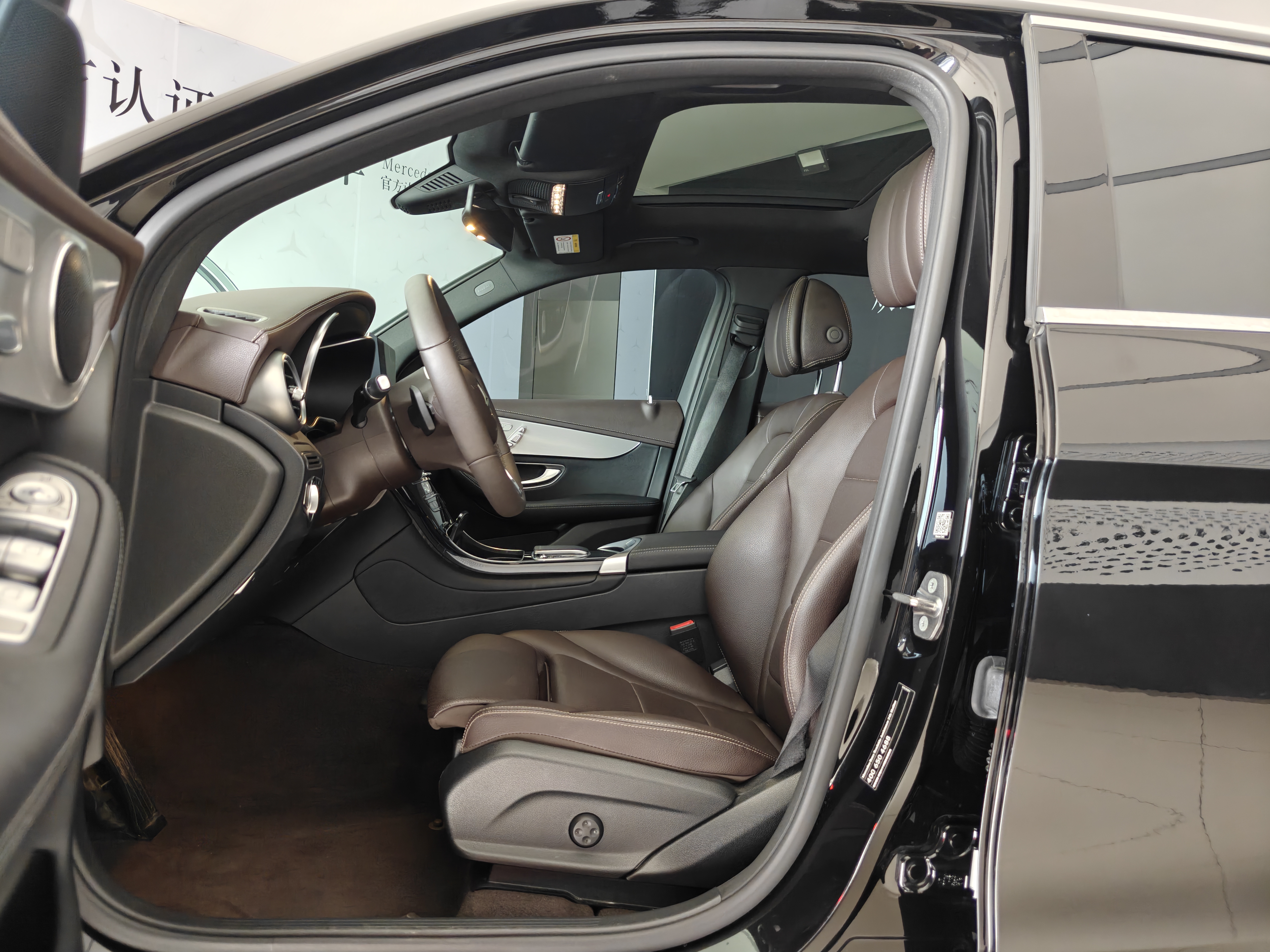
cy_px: 476
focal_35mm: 23
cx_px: 635
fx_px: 844
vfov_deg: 58.9
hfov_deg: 73.9
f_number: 1.6
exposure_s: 1/105
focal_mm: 6.06
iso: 2000
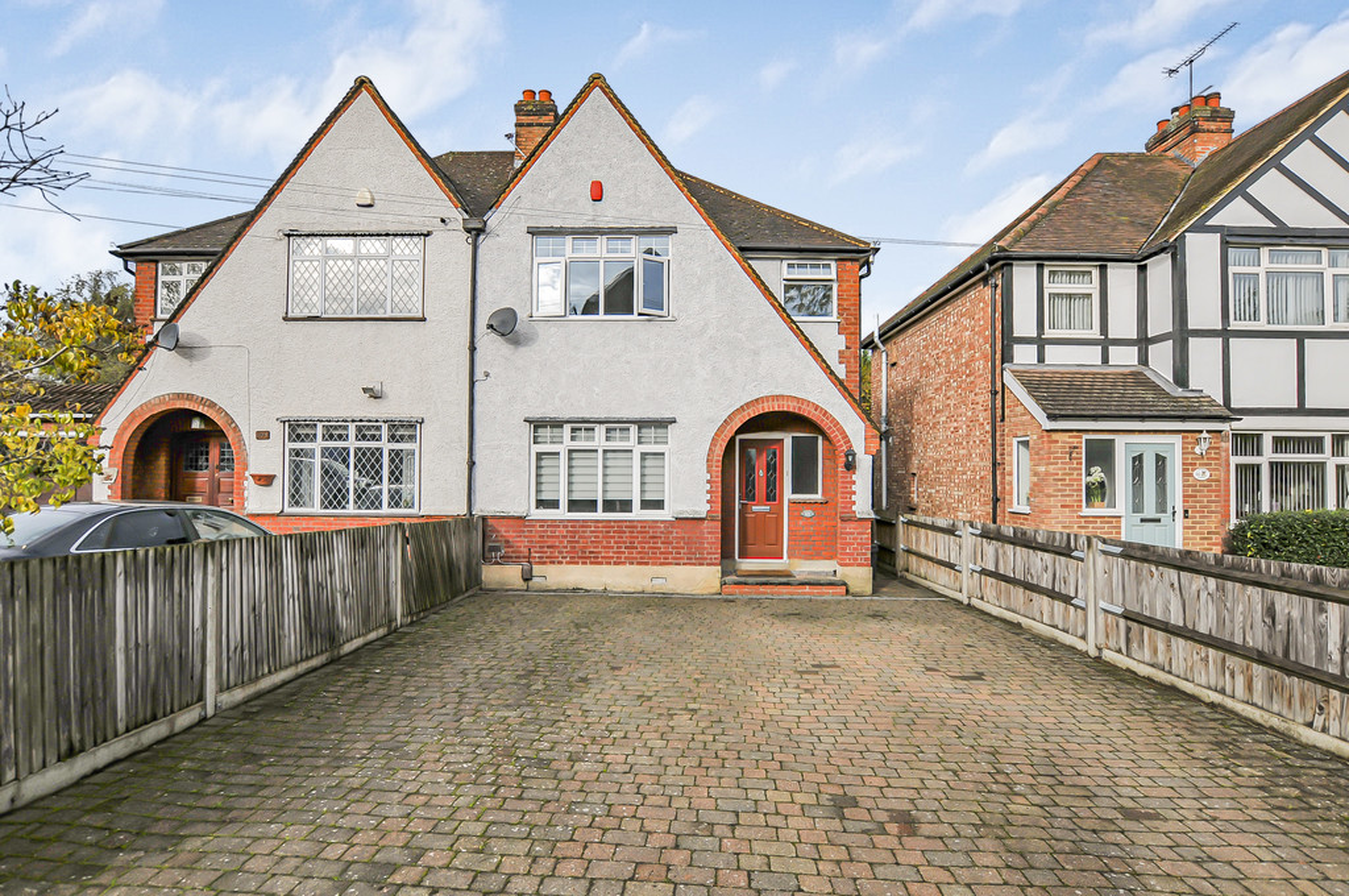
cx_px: 674
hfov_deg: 92.5
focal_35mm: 17
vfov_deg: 69.5
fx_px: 646
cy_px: 448
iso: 200
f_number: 5.6
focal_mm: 11.5
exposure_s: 1/1000
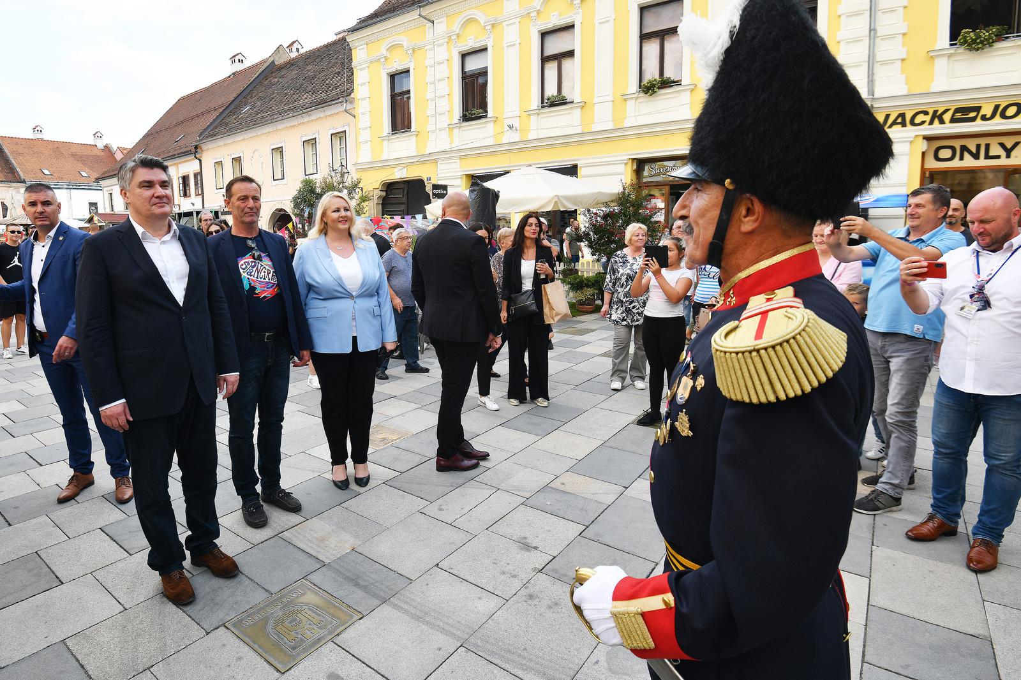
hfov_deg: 96.7
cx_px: 510
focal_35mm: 16
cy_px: 340
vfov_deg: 73.7
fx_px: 454
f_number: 5
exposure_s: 1/250
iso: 140
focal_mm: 16
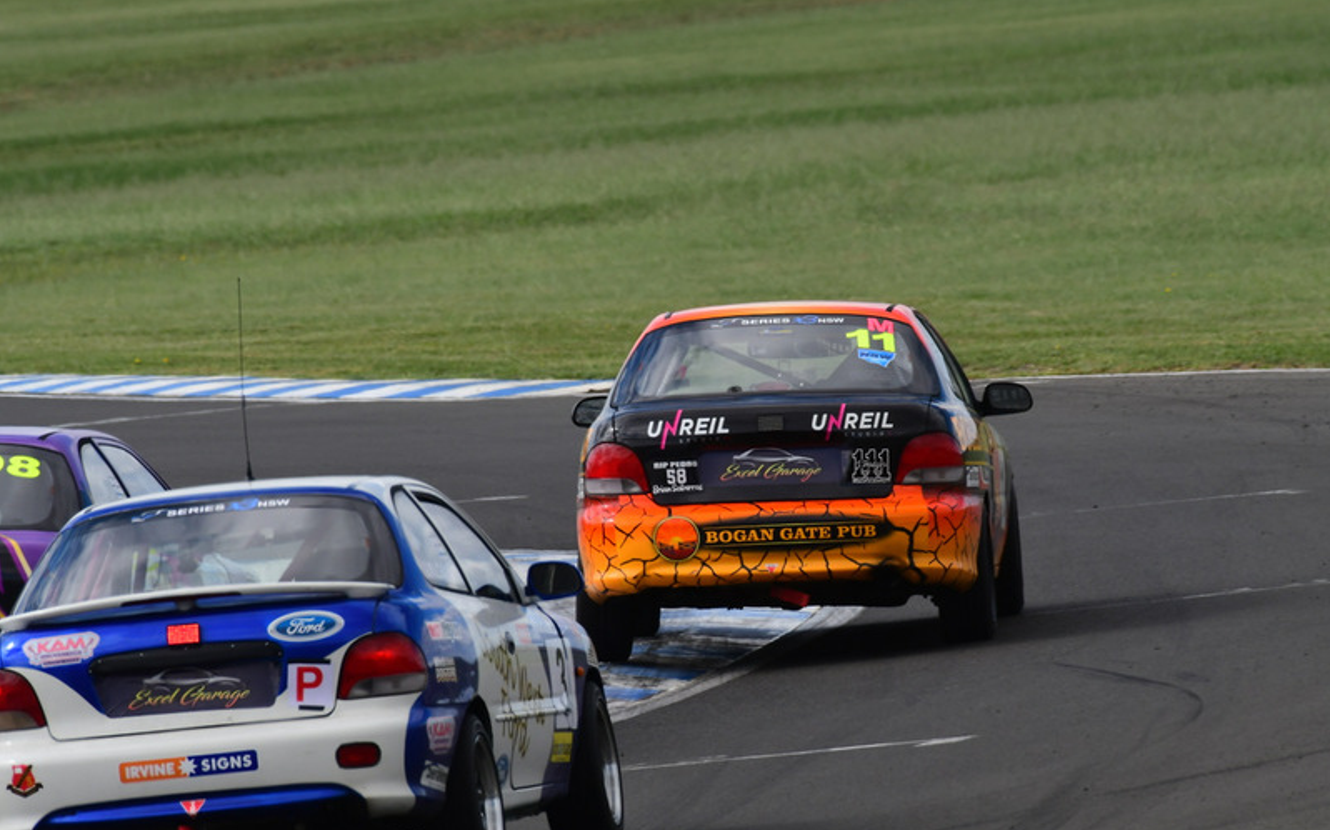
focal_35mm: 767
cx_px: 665
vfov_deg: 1.7
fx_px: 27790
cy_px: 402
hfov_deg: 2.7
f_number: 11
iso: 400
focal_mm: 500
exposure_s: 1/500
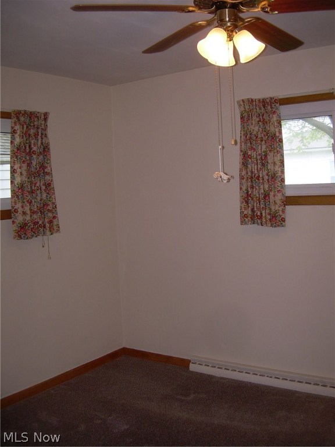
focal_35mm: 38
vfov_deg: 49.0
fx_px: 490
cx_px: 168
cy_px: 224
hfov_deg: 37.7
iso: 50
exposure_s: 1/60
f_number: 2.8
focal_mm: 6.3
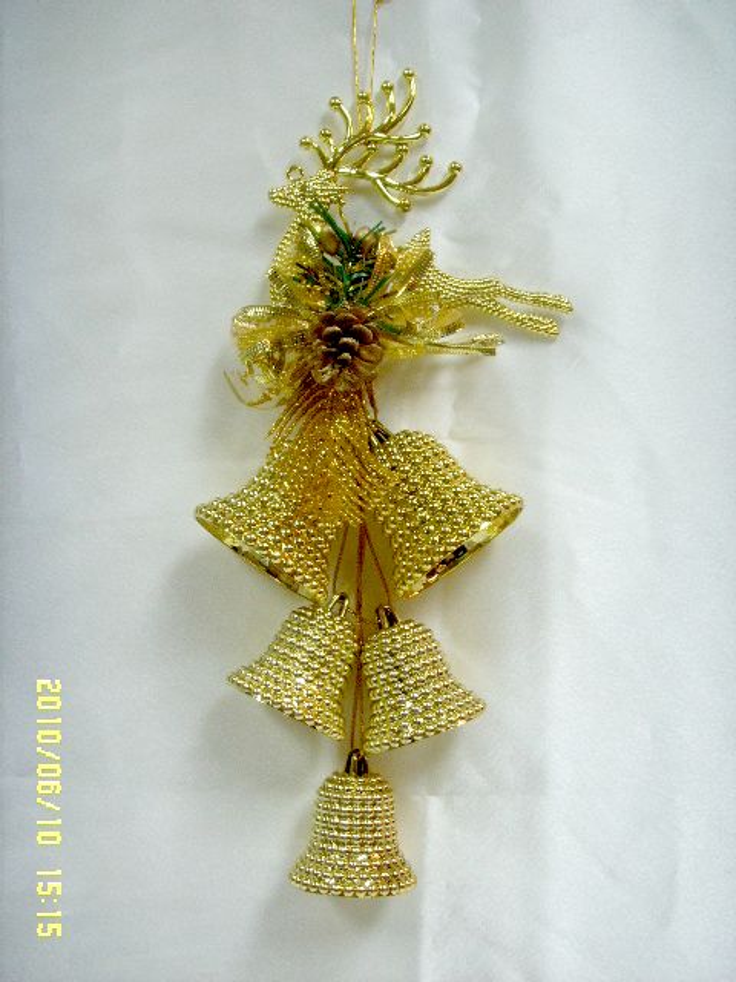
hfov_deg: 36.8
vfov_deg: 47.9
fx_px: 1106
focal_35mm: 39
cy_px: 491
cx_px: 368
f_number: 3.5
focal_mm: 6.6
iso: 132
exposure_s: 1/45
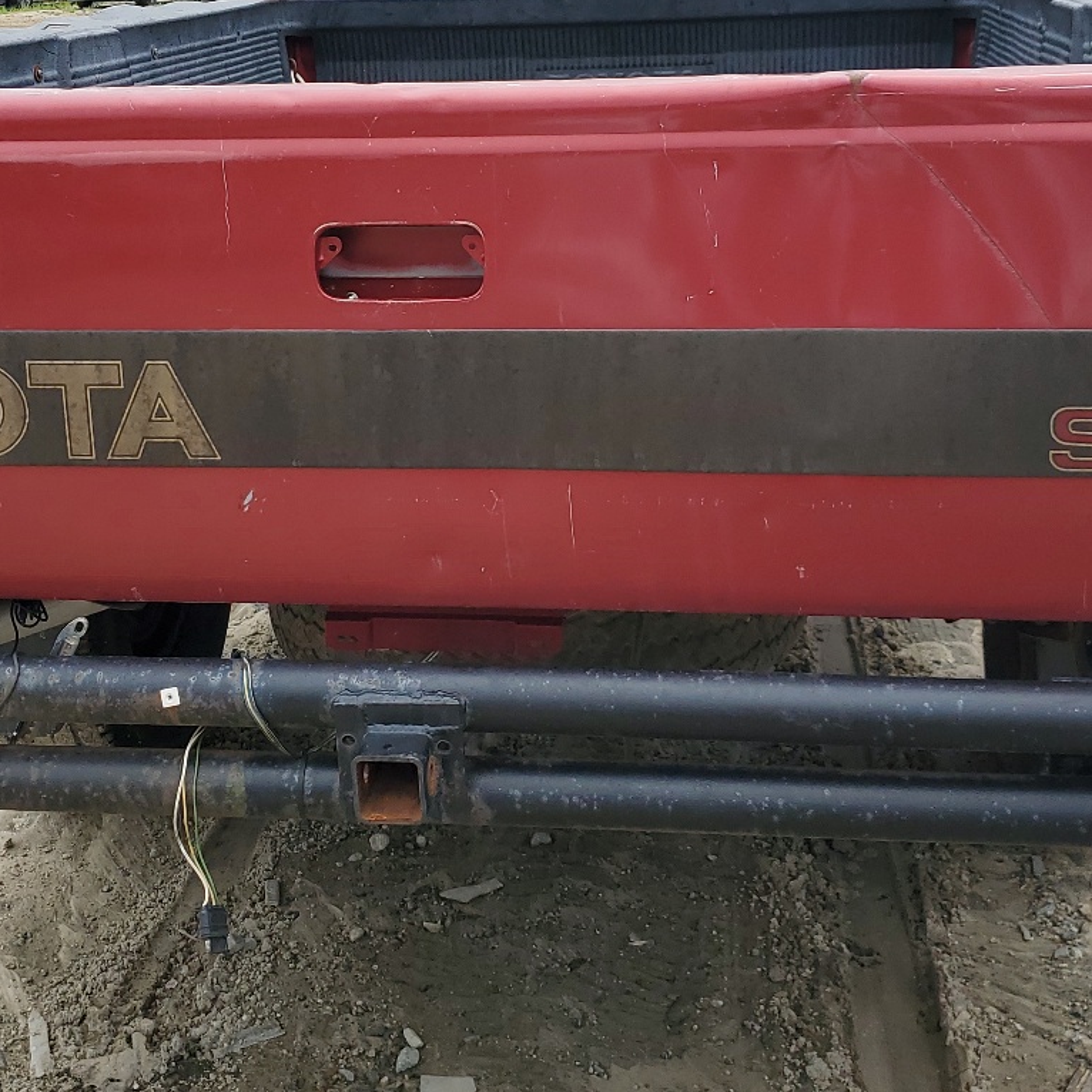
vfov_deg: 35.0
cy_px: 351
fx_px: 1713
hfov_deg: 35.4
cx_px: 545
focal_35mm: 48
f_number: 1.5
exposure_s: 1/2500
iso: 50
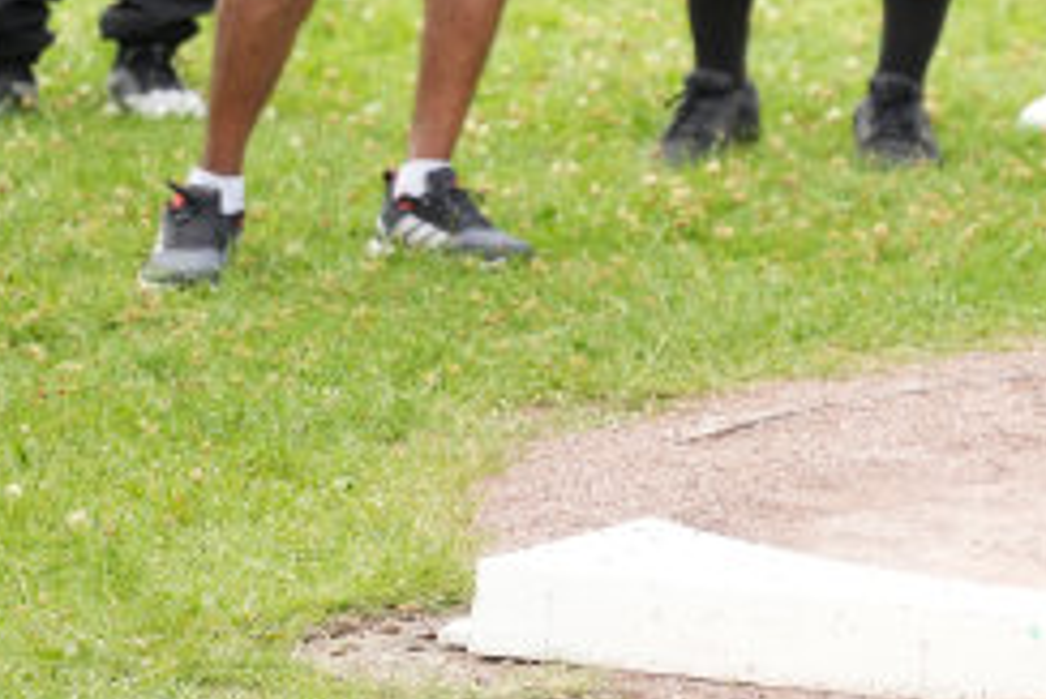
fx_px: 7889
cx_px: 1200
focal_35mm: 271
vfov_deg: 5.0
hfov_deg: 7.5
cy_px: -680
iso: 250
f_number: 2.8
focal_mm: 64.8
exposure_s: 1/800
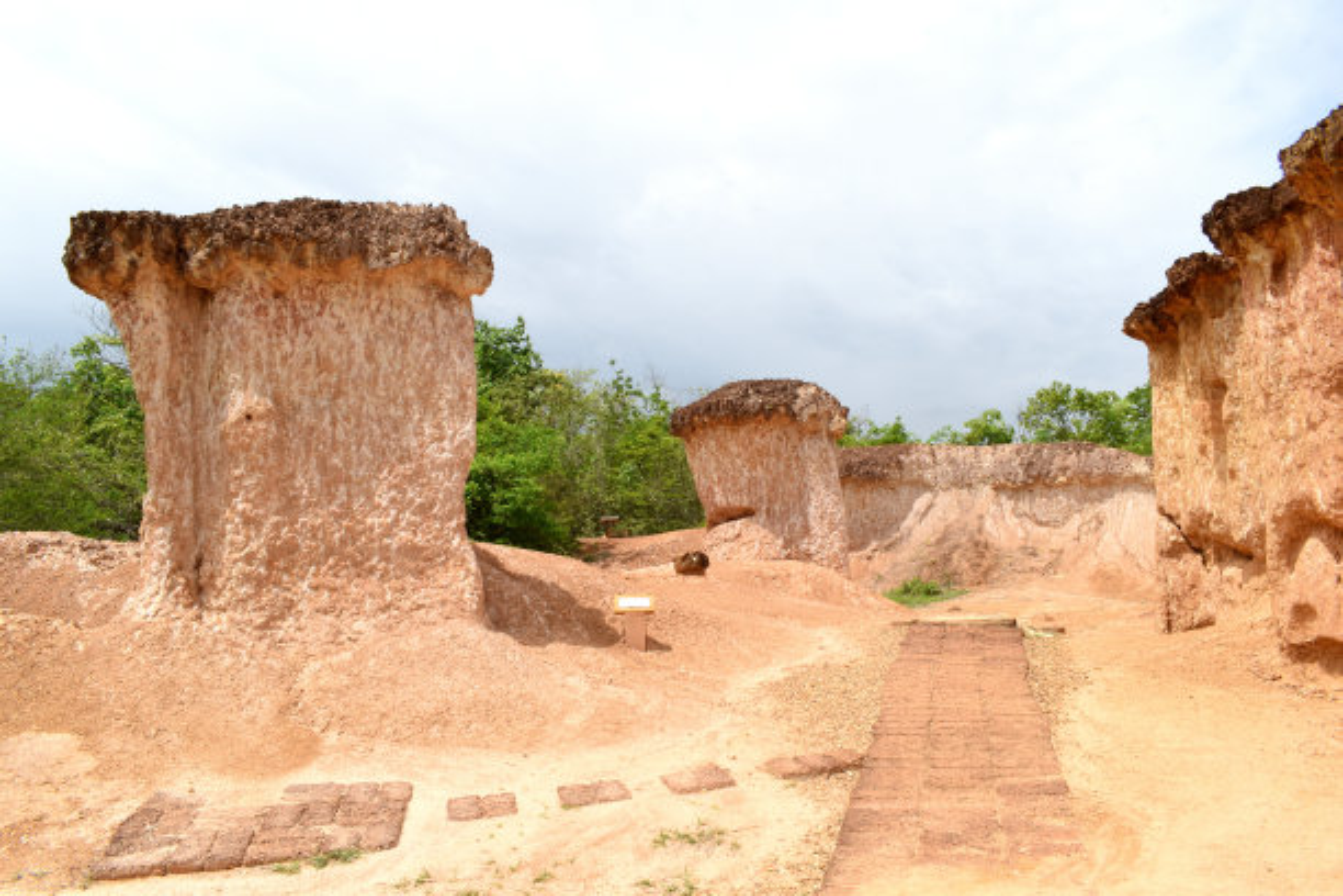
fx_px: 1007
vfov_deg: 47.9
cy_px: 448
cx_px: 672
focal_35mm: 27
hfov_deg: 67.4
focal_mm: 18
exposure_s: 1/50
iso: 100
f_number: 22
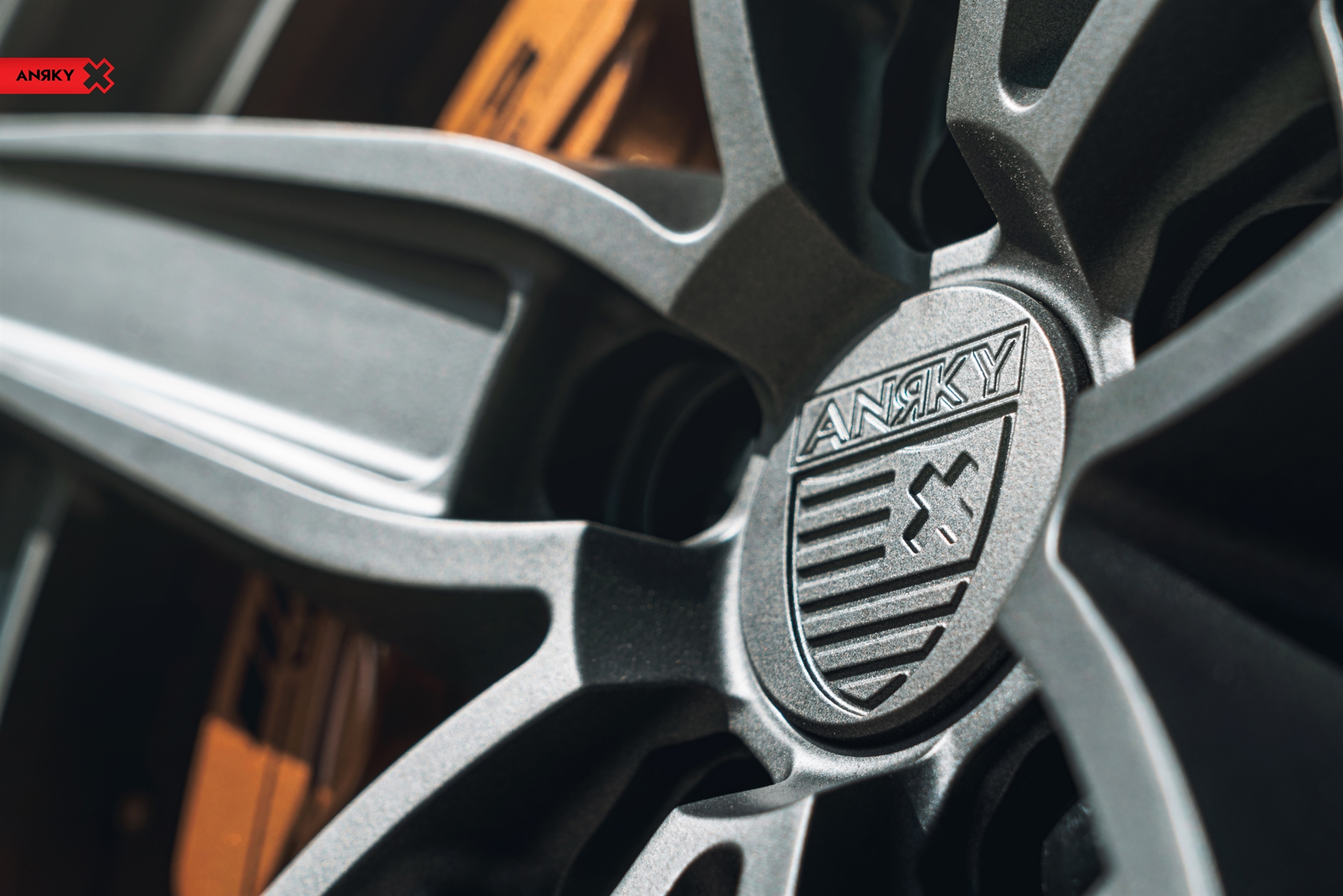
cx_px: 672
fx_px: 2500
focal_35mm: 67
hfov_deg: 30.1
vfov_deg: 20.3
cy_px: 448
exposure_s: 1/320
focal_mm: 67
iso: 160
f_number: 7.1
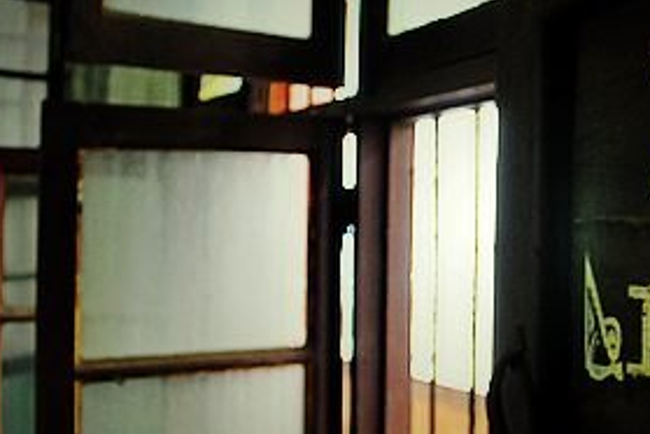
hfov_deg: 33.5
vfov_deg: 23.4
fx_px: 1047
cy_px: 218
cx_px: 522
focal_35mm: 58
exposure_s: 1/5
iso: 1000
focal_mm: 18
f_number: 3.5
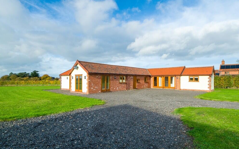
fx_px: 124
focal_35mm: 19
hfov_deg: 88.0
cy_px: 77
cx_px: 123
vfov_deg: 62.2
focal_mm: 11.8
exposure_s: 1/250
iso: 160
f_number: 9
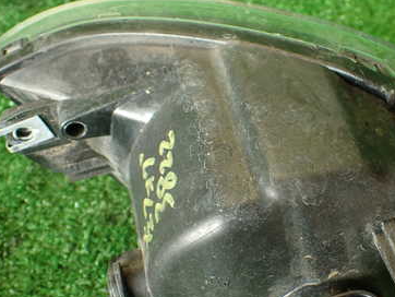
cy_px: 174
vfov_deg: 27.5
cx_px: 263
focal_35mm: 53
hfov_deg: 35.8
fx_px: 605
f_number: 2.4
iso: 200
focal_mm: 5.79
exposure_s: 1/60
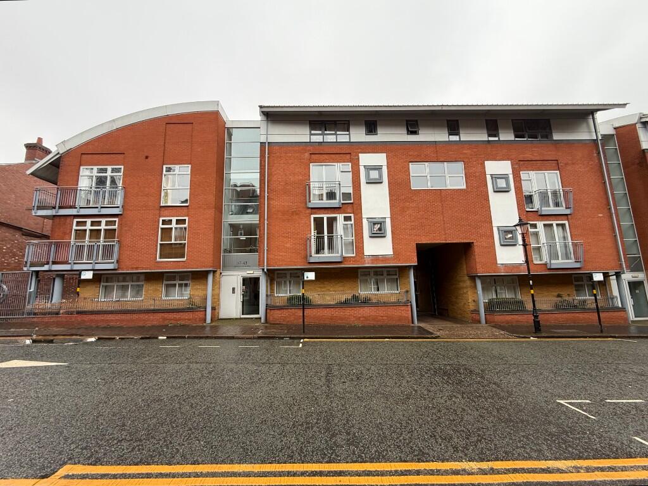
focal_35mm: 14
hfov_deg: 102.1
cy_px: 243
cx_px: 324
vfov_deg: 85.7
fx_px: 262
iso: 50
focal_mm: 2.22
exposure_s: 1/99
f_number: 2.2
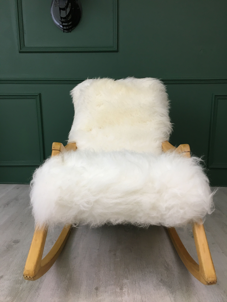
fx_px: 254
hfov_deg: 48.2
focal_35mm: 29
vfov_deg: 61.7
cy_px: 151
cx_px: 114
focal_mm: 4.15
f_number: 2.2
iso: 100
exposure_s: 1/33
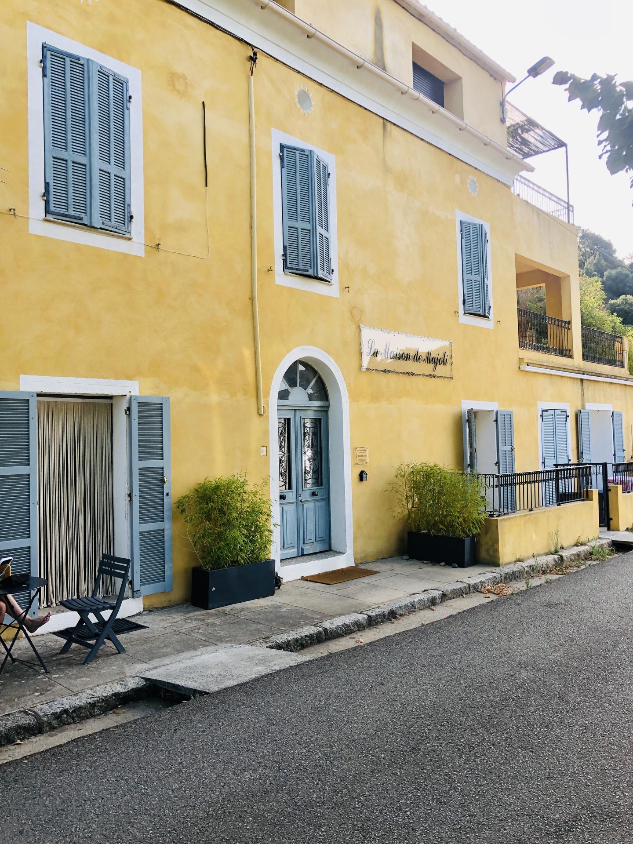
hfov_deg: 49.7
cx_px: 316
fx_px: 683
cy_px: 422
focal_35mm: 28
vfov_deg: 63.4
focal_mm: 4
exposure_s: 1/302
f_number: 1.8
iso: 20
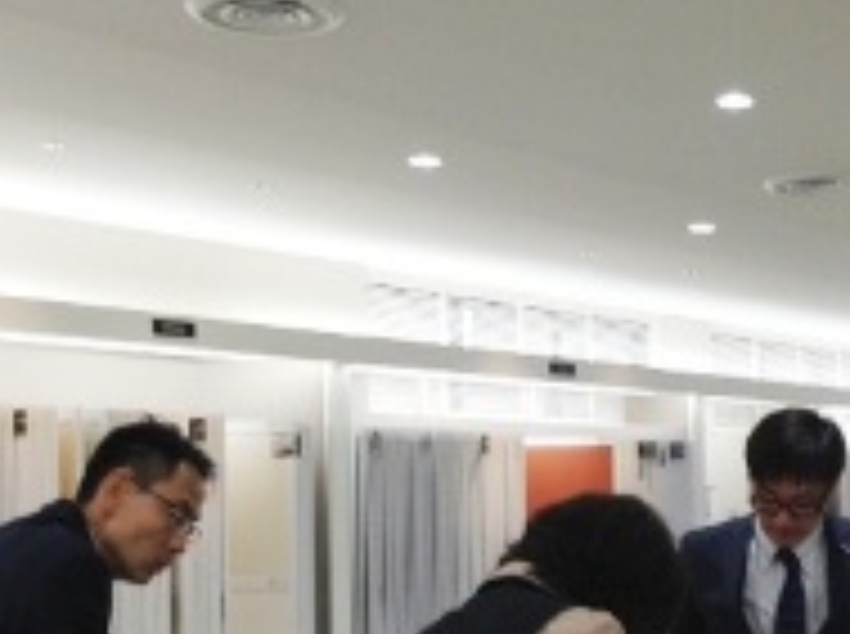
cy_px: 492
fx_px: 1716
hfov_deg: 27.4
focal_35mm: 70
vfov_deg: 20.7
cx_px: 643
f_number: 2.4
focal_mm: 3.3
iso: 32
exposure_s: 1/40
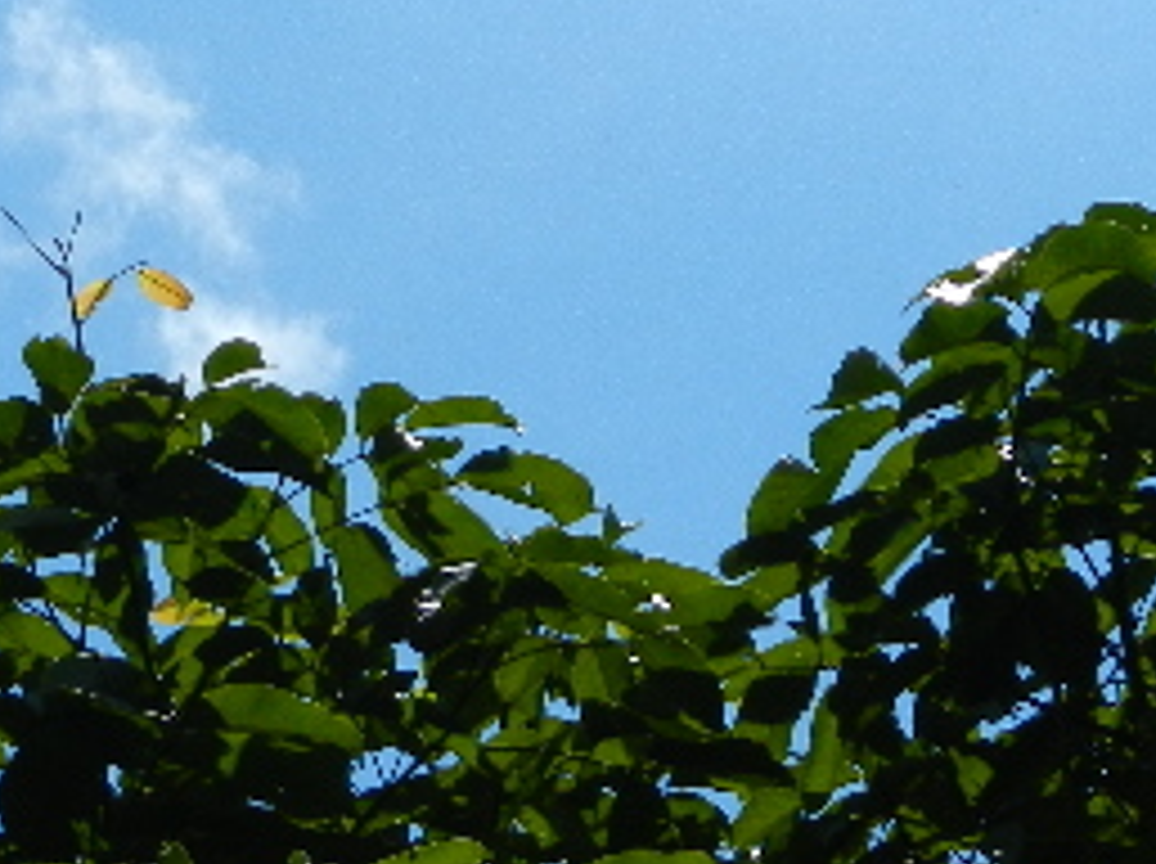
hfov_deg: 9.3
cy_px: -292
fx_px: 7070
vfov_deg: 6.9
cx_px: 679
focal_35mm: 212
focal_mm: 12.3
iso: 160
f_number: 4.6
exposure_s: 1/1600
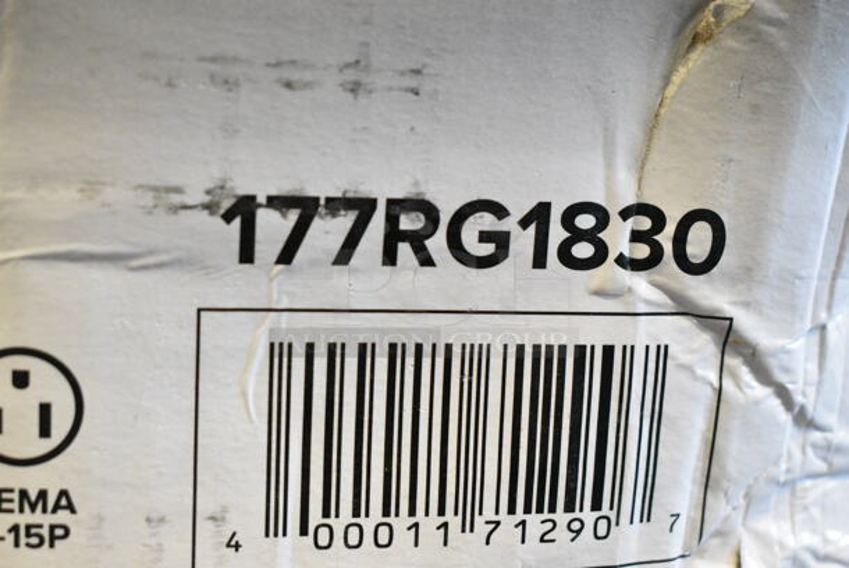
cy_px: 284
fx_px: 1275
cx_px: 424
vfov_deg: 25.1
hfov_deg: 36.8
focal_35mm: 54
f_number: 7.1
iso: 6400
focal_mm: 36
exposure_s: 1/200
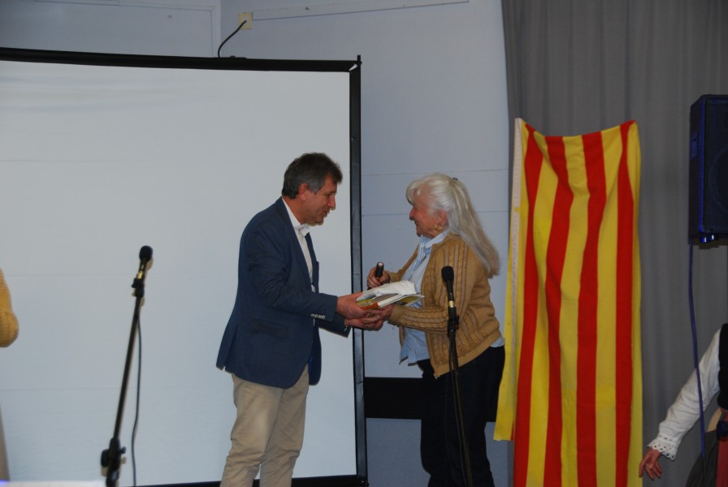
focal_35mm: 82
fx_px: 1670
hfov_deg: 24.6
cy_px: 244
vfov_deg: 16.6
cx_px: 364
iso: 400
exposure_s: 1/60
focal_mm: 55
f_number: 4.8
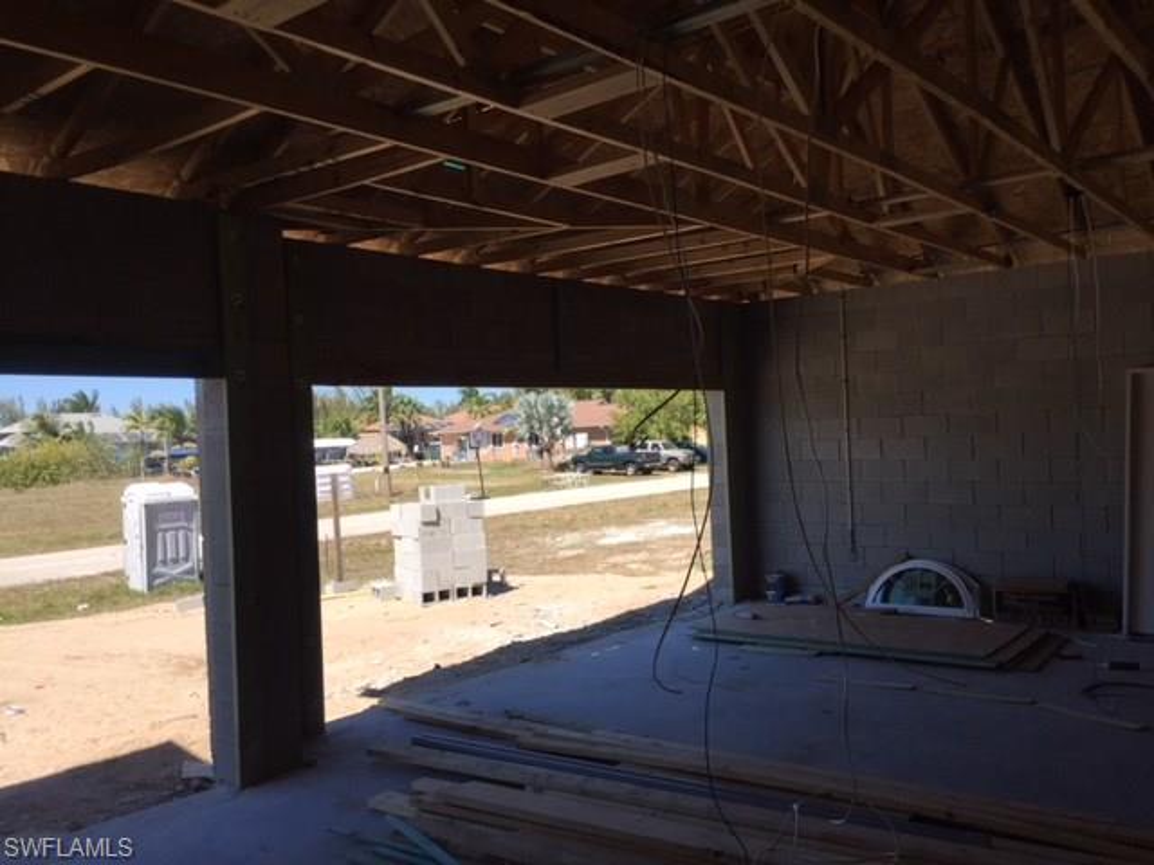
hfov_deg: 61.7
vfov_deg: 48.2
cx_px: 577
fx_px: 967
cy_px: 432
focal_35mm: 29
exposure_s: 1/1163
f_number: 2.2
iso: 32
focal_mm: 4.15
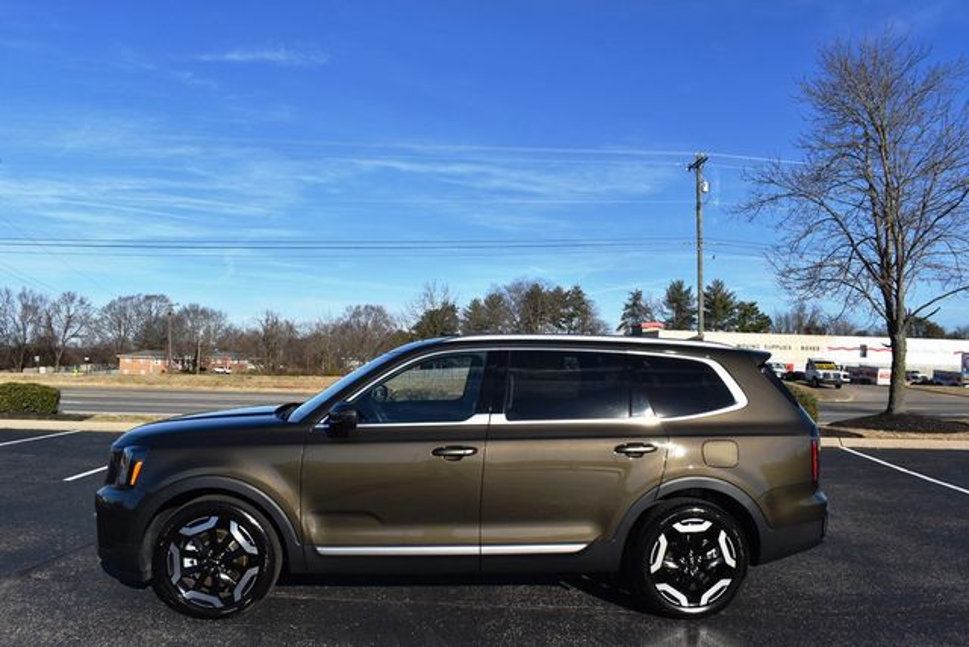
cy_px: 324
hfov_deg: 67.4
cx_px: 484
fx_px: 727
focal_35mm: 27
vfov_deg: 48.0
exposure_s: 1/400
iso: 100
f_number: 10
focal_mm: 18
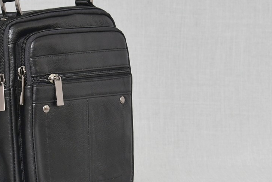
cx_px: 37
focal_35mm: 145
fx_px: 1095
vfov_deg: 9.5
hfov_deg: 14.0
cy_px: 104
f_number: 5.6
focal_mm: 55
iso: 100
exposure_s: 1/60
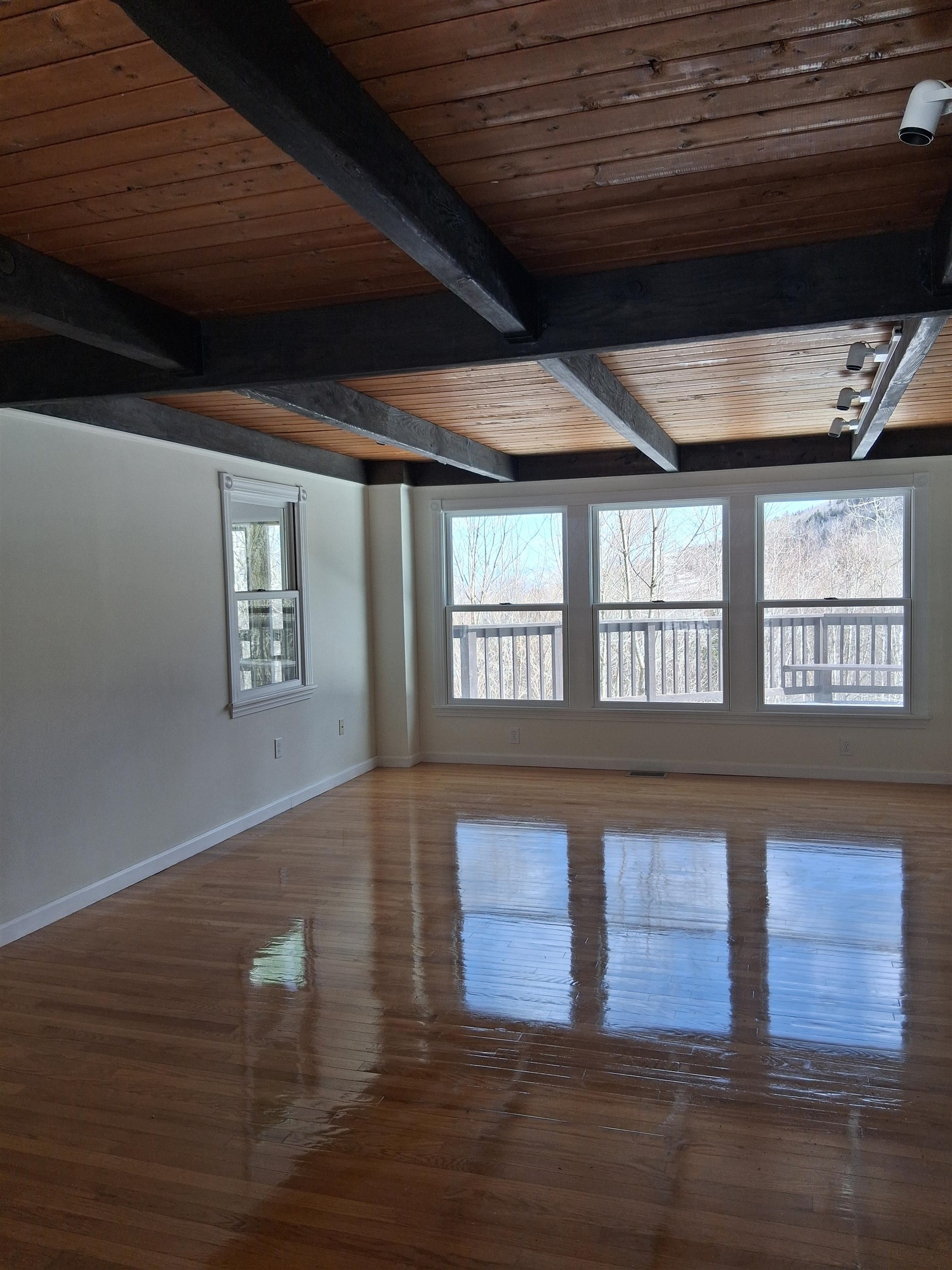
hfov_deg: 53.1
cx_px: 476
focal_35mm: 26
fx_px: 953
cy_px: 635
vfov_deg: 67.3
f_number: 1.8
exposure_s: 1/100
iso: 32
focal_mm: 3.98
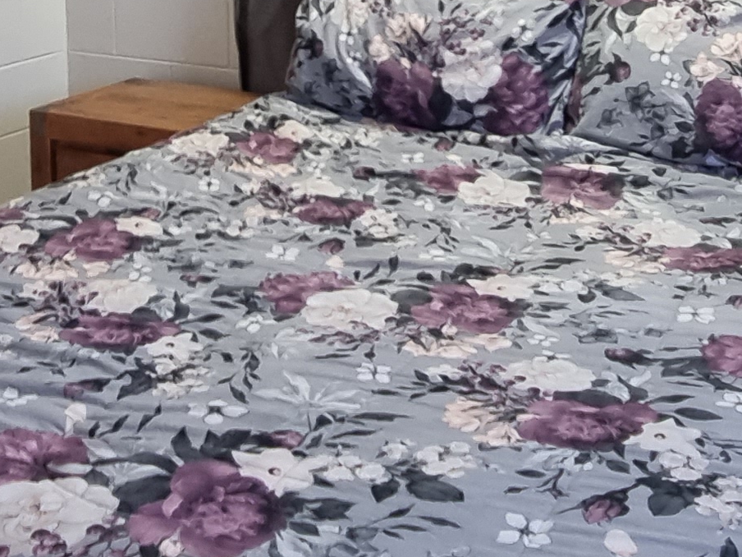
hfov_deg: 32.7
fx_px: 1243
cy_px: -136
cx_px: 195
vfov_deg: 22.9
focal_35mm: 58
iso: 320
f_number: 2.2
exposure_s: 1/50
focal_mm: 2.2
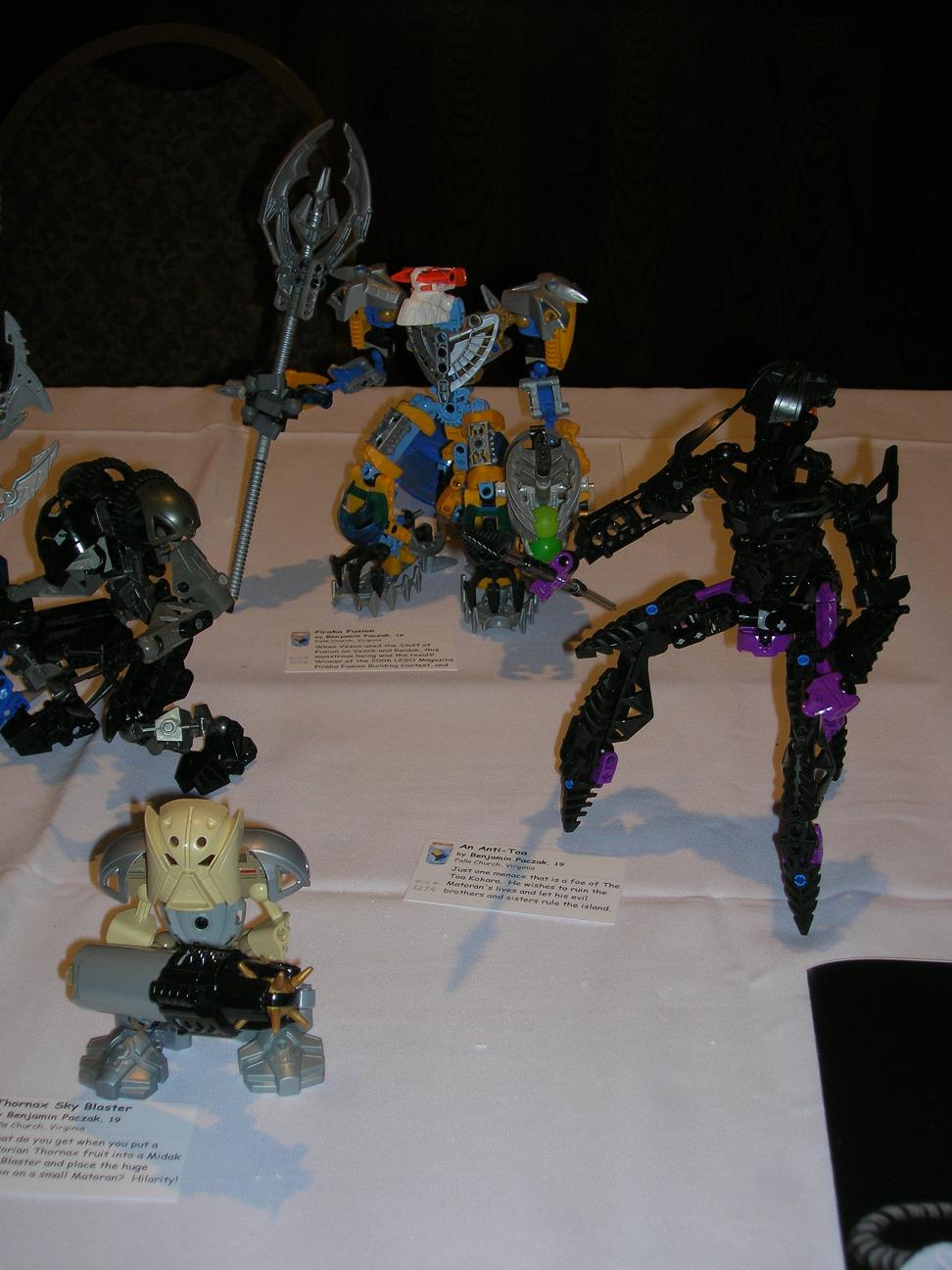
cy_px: 635
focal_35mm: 50
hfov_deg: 29.1
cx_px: 476
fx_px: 1833
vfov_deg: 38.2
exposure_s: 1/60.1
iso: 50
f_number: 3.3
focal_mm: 8.4
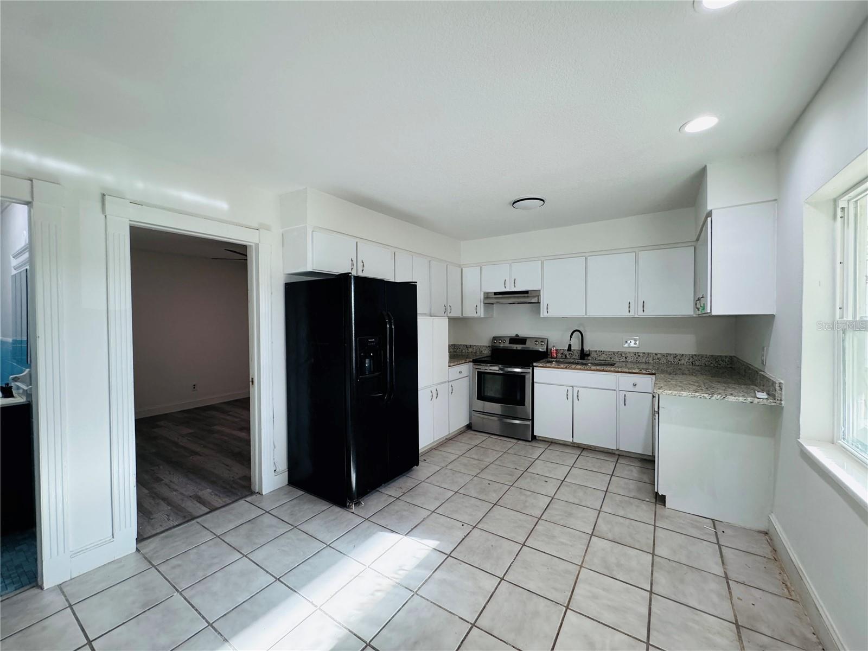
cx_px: 434
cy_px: 326
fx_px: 351
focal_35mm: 14
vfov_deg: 85.7
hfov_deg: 102.1
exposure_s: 1/120
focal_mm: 2.22
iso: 250
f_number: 2.2
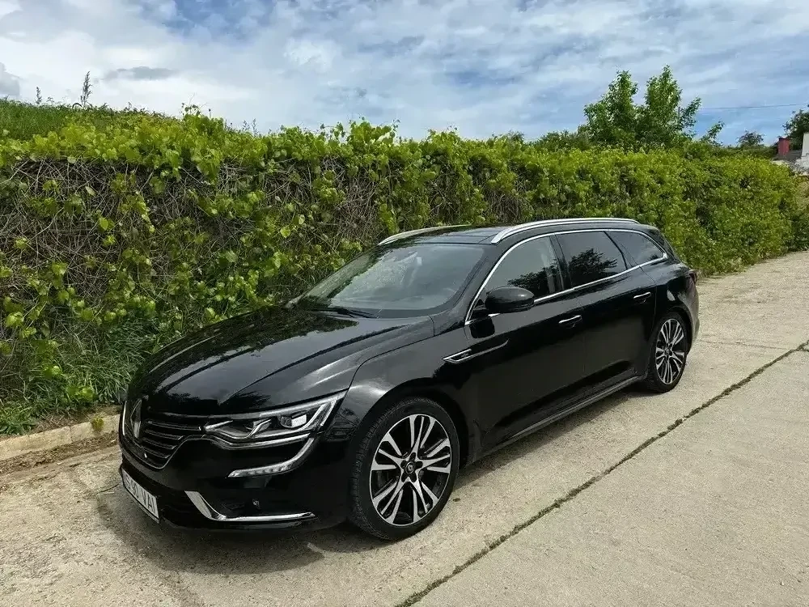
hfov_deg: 71.6
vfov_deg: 56.8
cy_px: 304
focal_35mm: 24
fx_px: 561
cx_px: 404
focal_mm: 6.76
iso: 80
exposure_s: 1/3597
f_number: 1.78
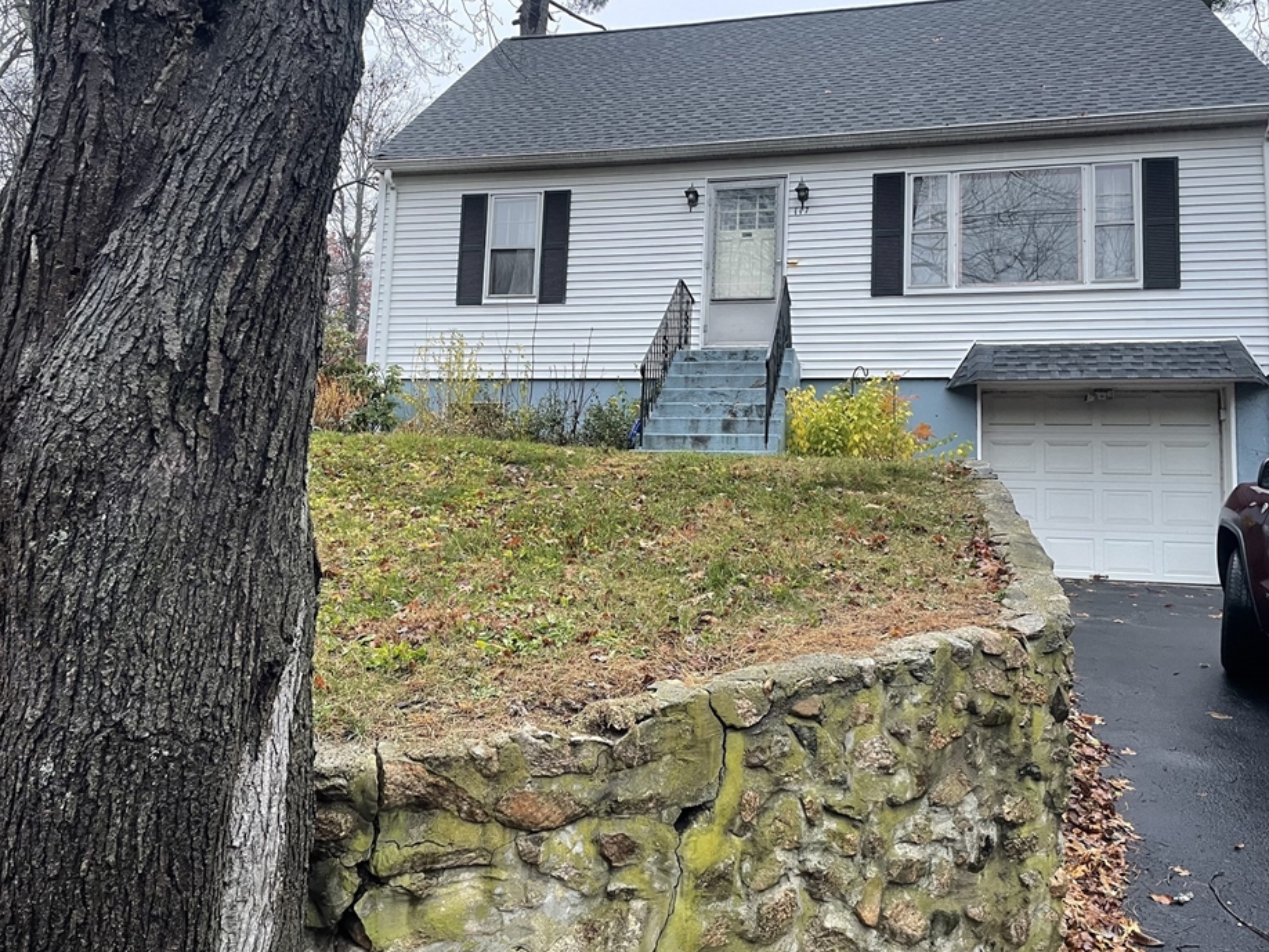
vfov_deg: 48.2
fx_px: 1063
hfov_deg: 61.6
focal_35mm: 29
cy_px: 452
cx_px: 617
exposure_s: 1/74
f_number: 1.6
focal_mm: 4.2
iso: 125
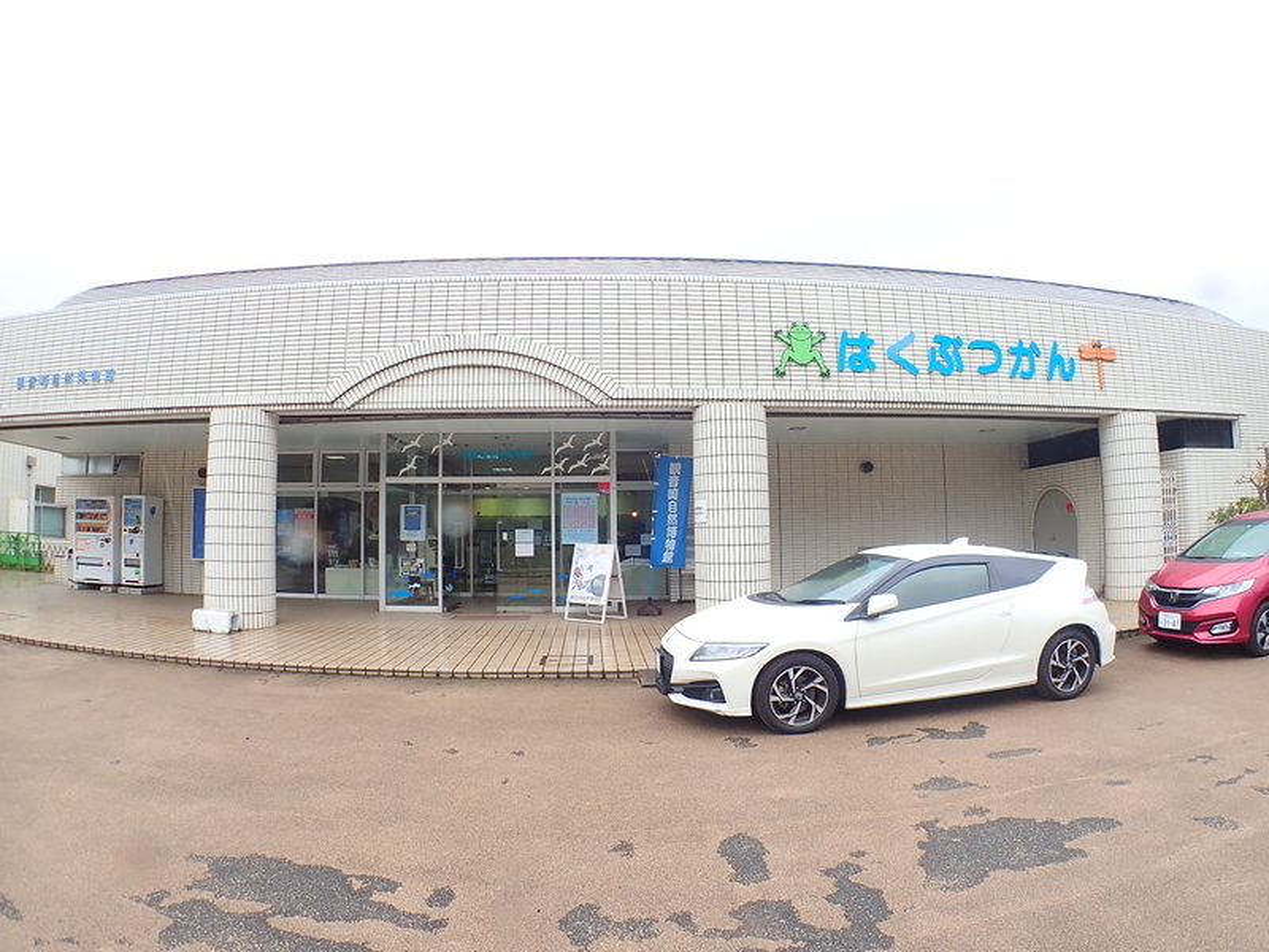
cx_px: 634
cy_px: 476
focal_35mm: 25
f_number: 2.8
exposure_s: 1/200
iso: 100
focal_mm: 4.5
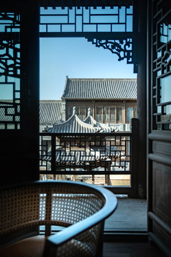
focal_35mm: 28
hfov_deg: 46.4
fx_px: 200
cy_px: 129
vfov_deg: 65.5
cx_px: 84
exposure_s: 1/1500
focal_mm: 27
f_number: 2.8
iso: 250
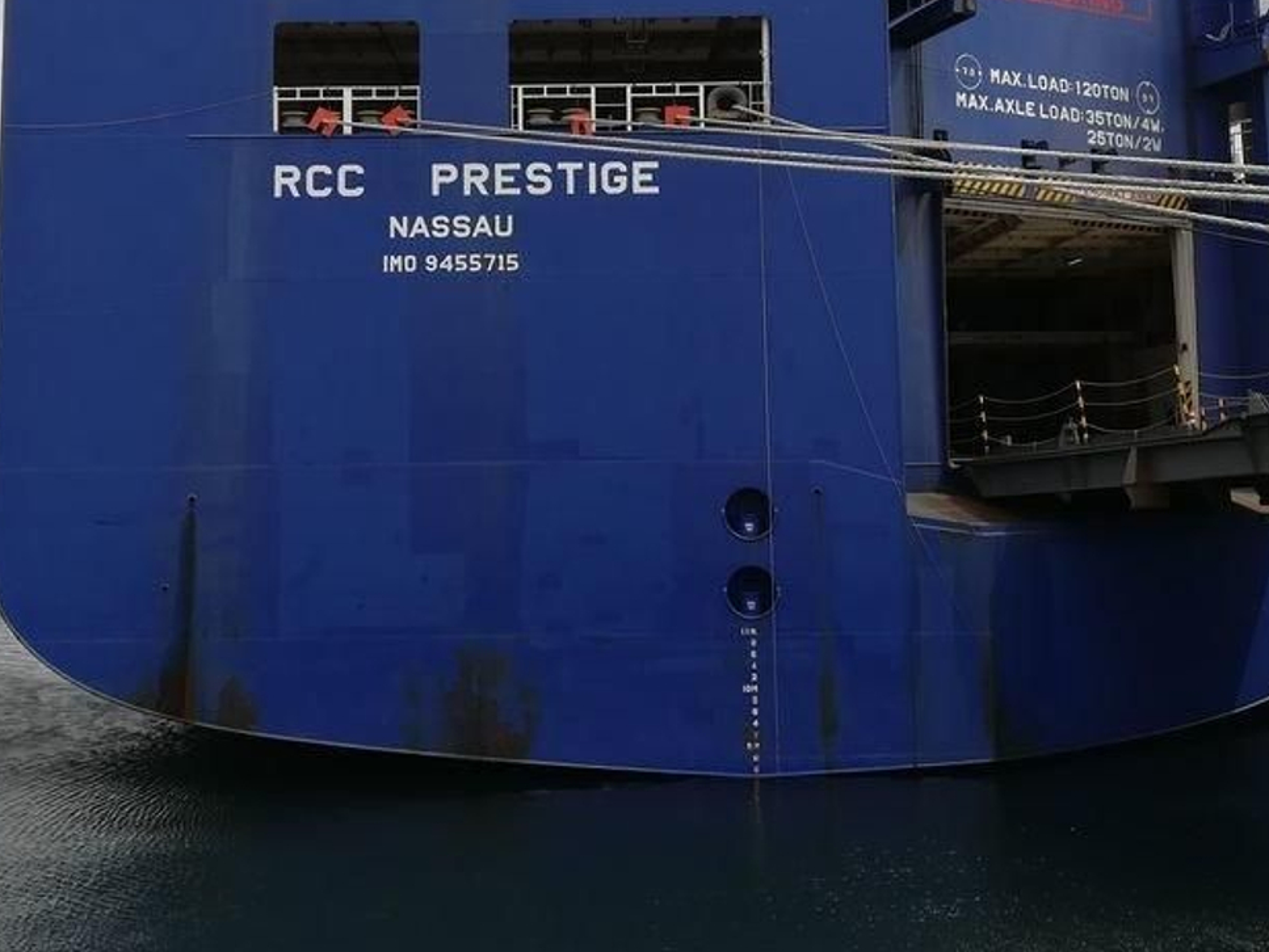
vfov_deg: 32.9
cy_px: 233
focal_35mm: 43
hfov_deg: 43.8
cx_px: 563
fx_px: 1577
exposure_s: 1/1101
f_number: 2.2
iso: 50
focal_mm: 3.83
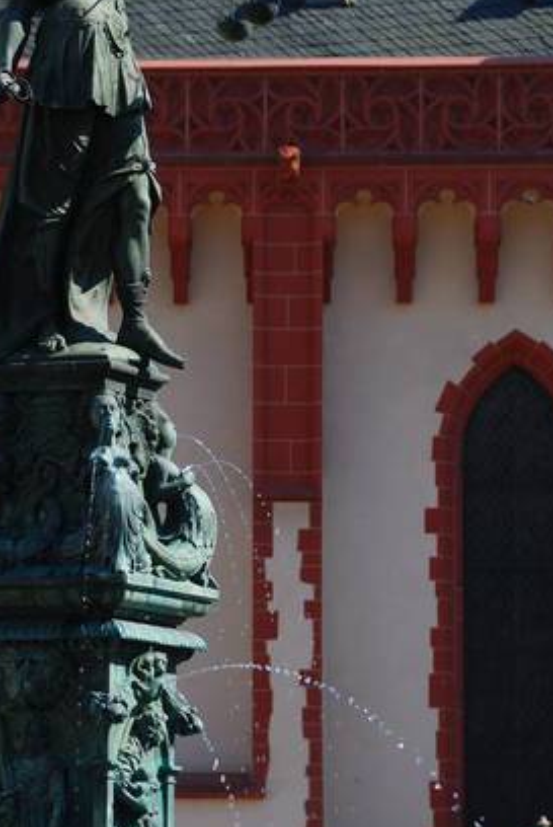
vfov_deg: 9.7
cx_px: 164
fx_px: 4849
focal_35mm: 211
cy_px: 458
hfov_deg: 6.5
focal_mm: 82
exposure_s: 1/400
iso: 110
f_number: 5.3
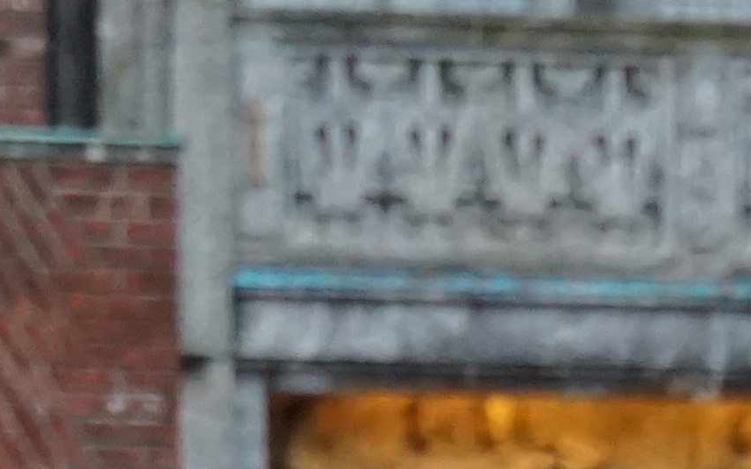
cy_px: 1529
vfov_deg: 2.7
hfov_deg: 4.2
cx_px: 1658
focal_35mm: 487
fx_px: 9968
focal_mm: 50
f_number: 5.6
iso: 2000
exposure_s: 1/160
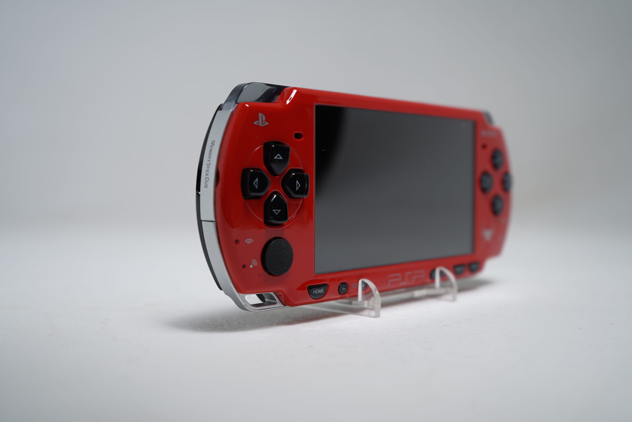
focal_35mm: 40
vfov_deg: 33.4
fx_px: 702
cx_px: 316
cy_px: 211
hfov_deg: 48.5
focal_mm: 40
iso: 100
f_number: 5.6
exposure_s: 1/10
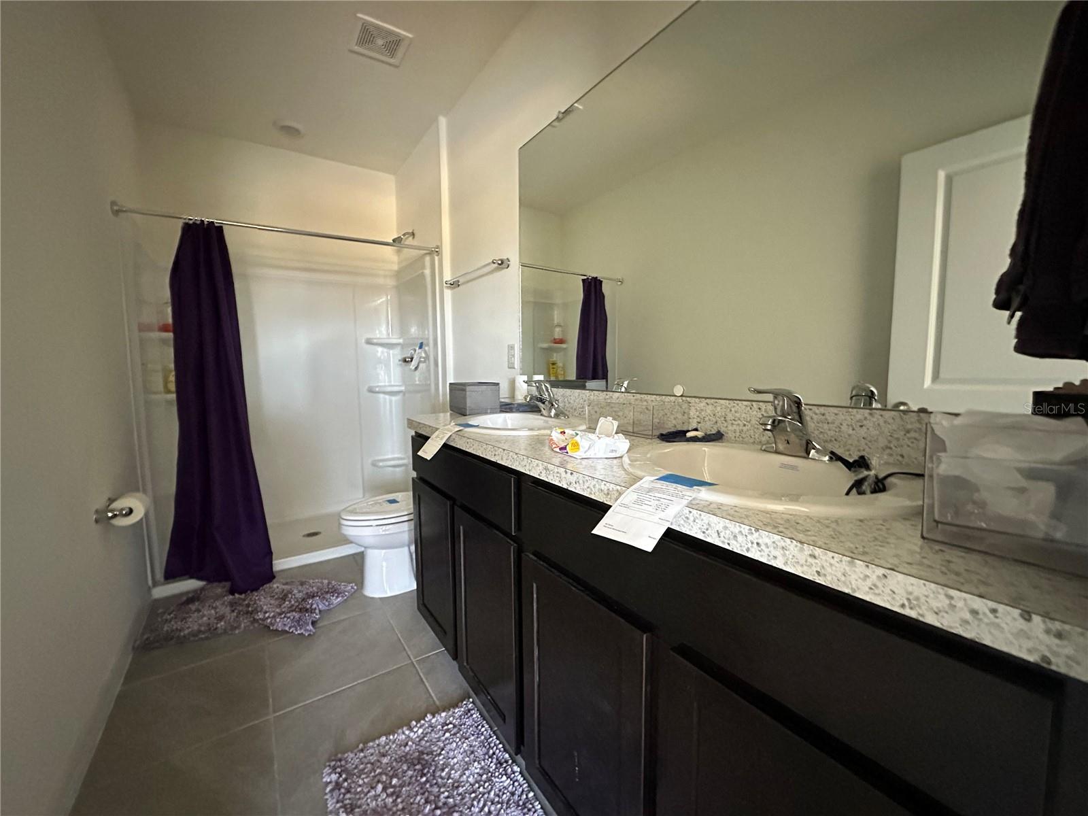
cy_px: 408
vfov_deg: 85.7
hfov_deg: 102.1
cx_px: 544
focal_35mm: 14
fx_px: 440
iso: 1250
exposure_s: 1/42
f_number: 2.2
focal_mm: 2.22
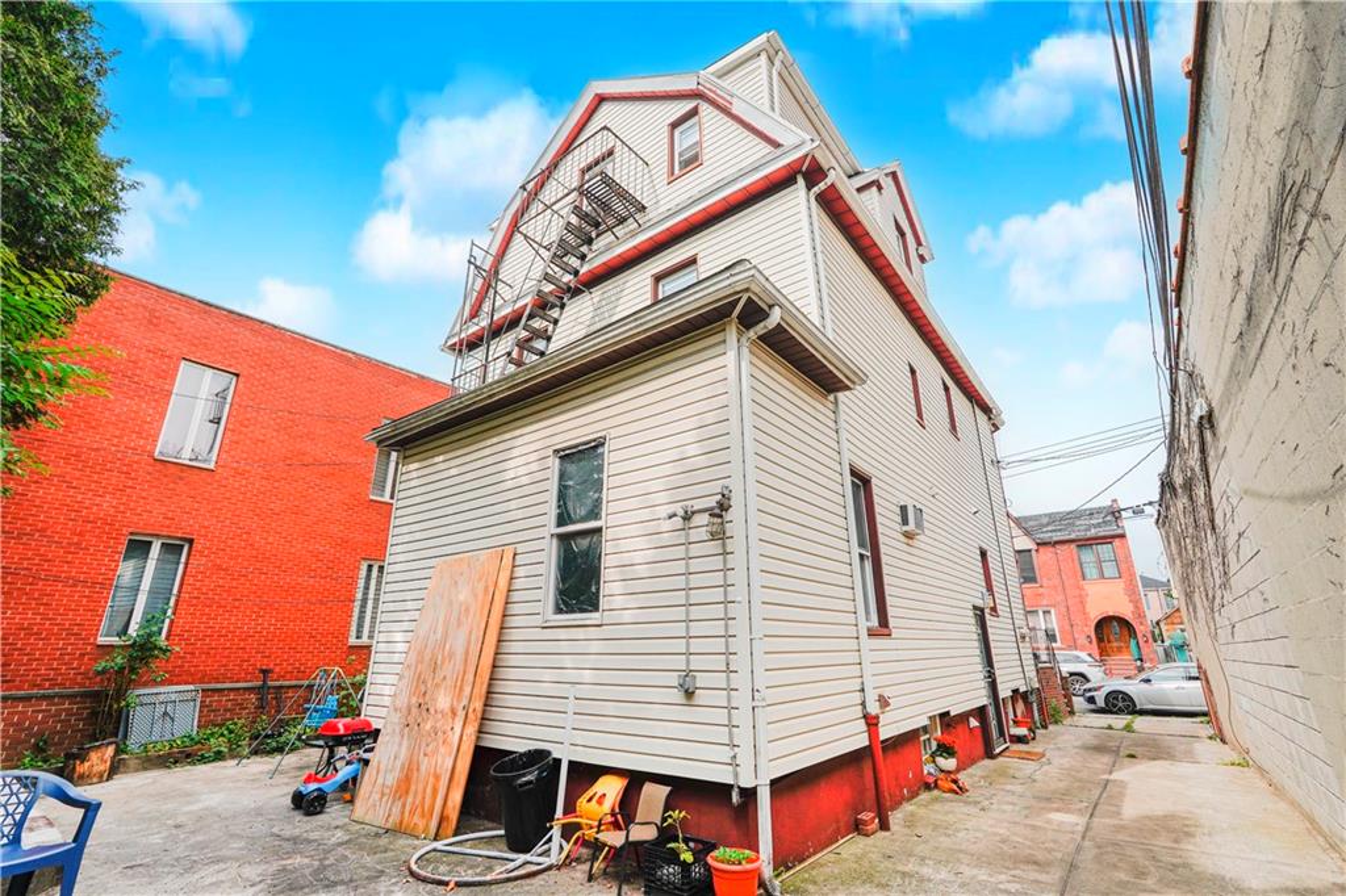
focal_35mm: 16
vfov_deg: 73.7
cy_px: 448
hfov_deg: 96.8
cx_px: 673
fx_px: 598
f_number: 8
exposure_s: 1/250
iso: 100
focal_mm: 16
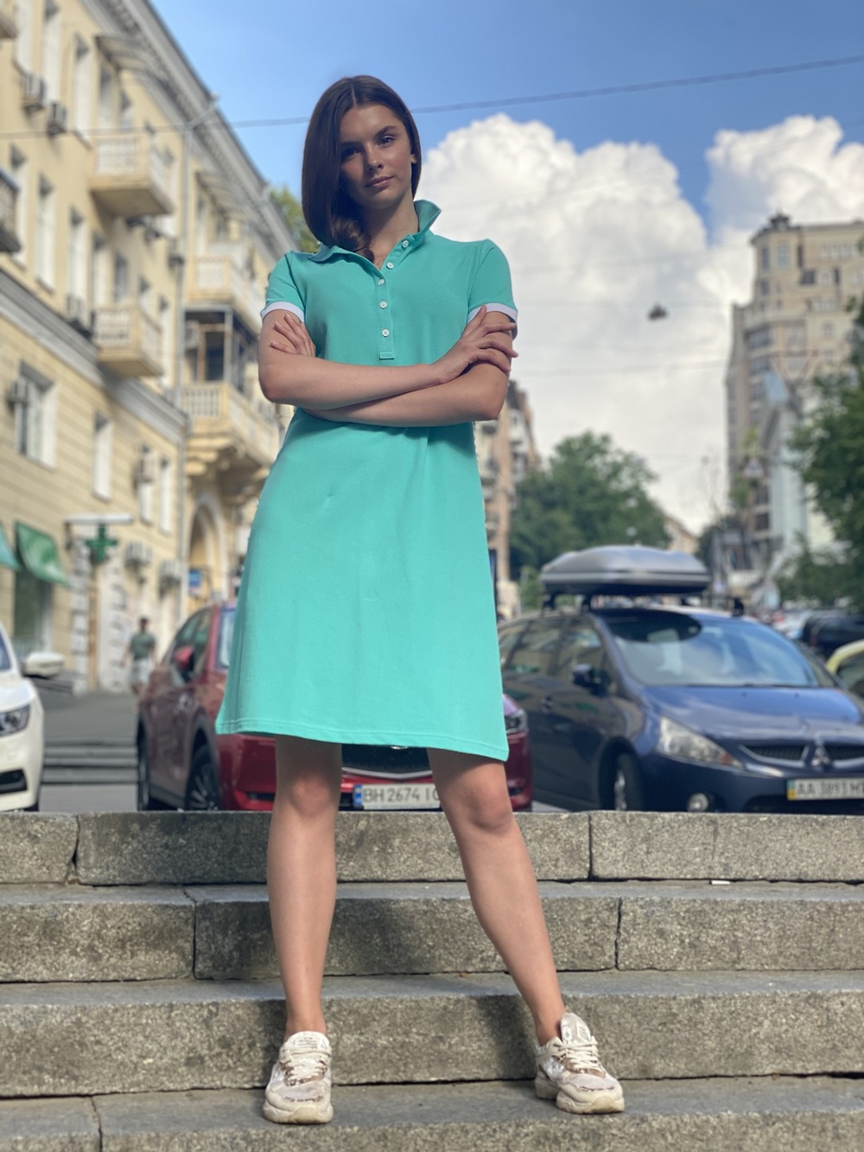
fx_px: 1730
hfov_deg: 28.0
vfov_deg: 36.8
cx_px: 432
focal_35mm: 52
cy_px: 576
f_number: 2
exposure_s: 1/872
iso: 20
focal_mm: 6
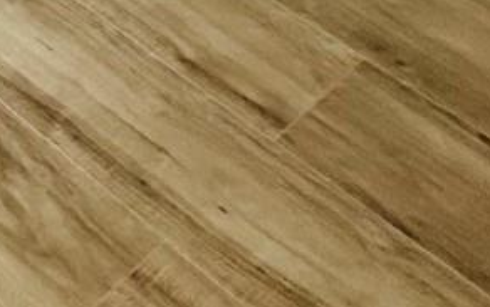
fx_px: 1390
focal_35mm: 104
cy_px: -916
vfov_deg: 8.0
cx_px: -144
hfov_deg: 18.6
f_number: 2.2
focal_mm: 2.22
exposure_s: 1/120
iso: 200
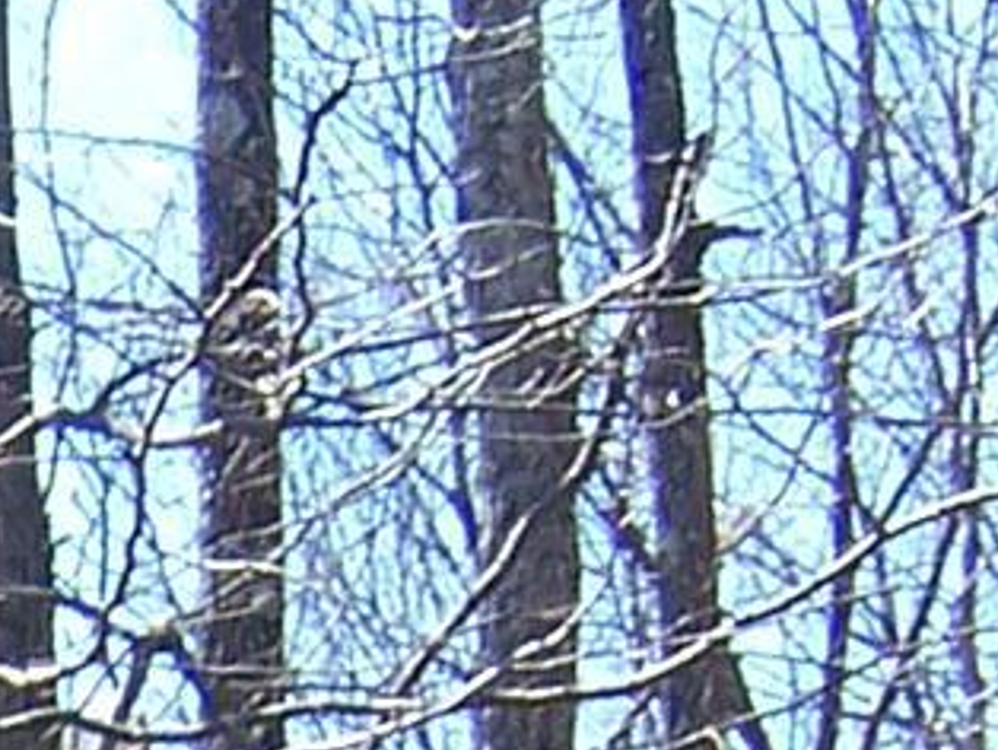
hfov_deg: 8.5
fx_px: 6203
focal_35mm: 215
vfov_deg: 6.4
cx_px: -1236
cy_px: 2145
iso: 80
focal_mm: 5.5
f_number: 3.4
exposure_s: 1/180
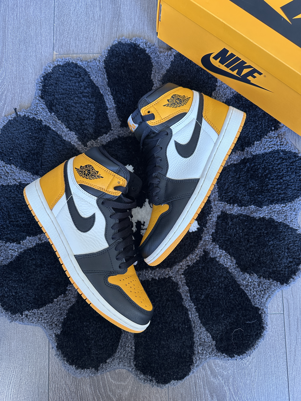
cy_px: 200
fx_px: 278
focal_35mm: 24
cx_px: 150
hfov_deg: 56.8
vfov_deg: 71.6
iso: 250
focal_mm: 6.86
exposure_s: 1/60
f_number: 1.78
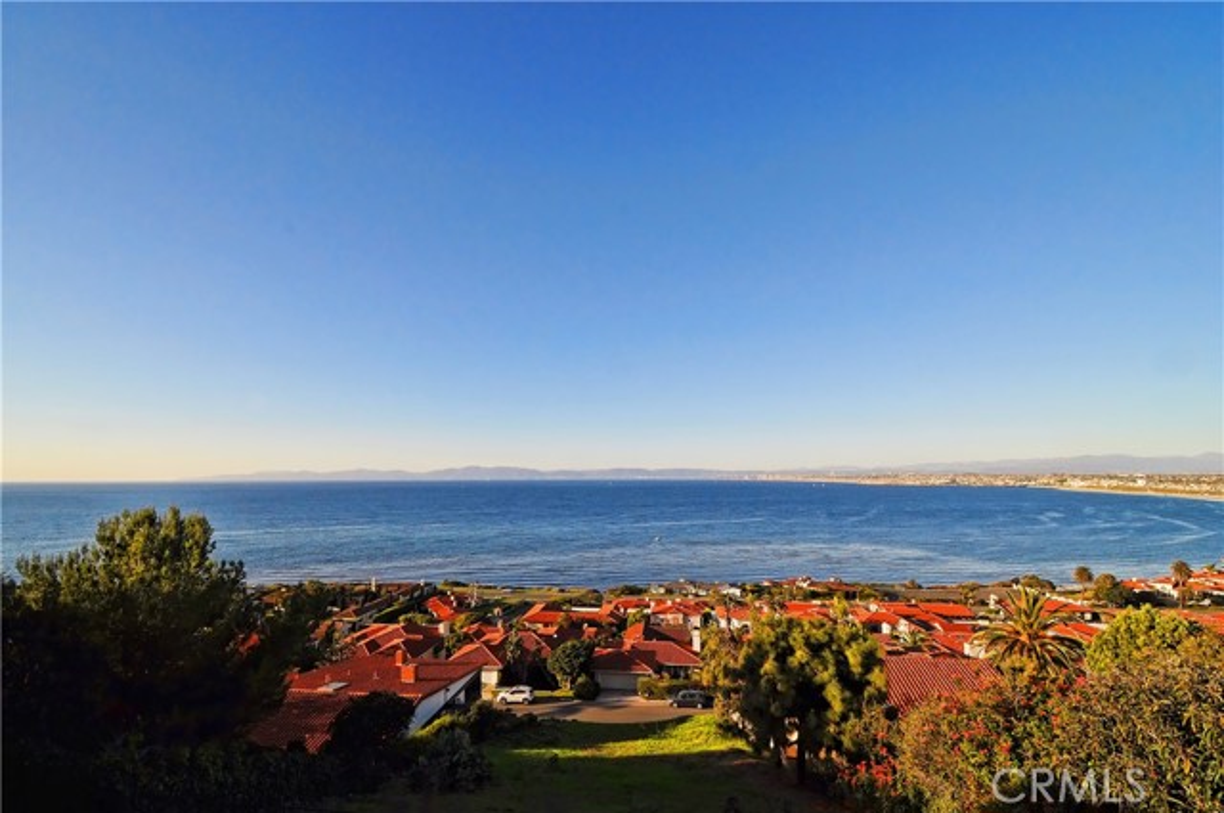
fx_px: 509
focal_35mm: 15
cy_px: 406
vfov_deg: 77.2
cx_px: 612
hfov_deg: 100.5
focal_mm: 10
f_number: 14
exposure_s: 1/200
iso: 200
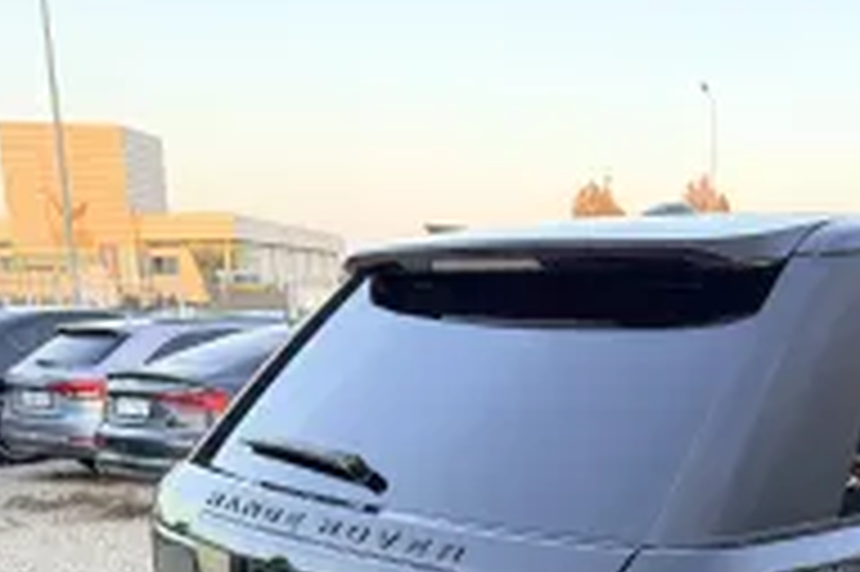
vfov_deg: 26.8
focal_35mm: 47
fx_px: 1122
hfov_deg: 39.5
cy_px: 595
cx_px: 738
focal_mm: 6.76
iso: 200
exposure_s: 1/135
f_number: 1.78
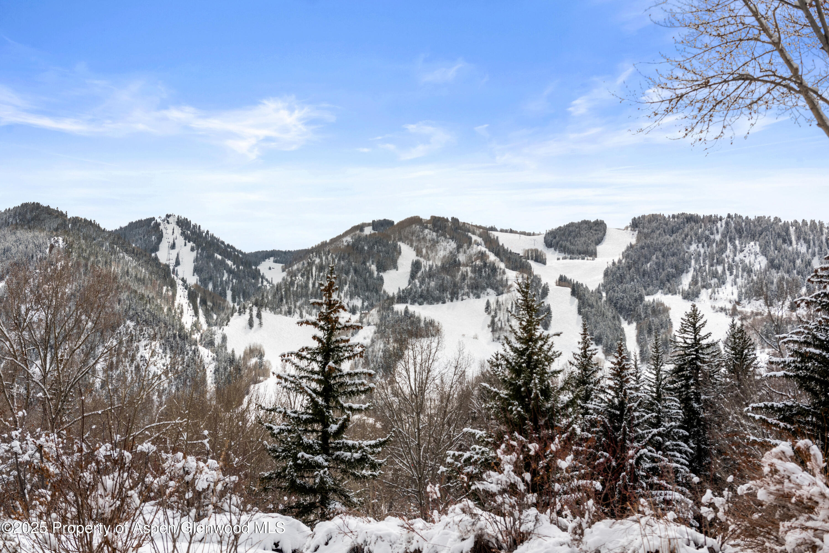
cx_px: 414
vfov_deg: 28.1
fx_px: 1106
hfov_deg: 41.1
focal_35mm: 48
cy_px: 276
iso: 200
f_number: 7.1
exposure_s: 1/640
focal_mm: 48
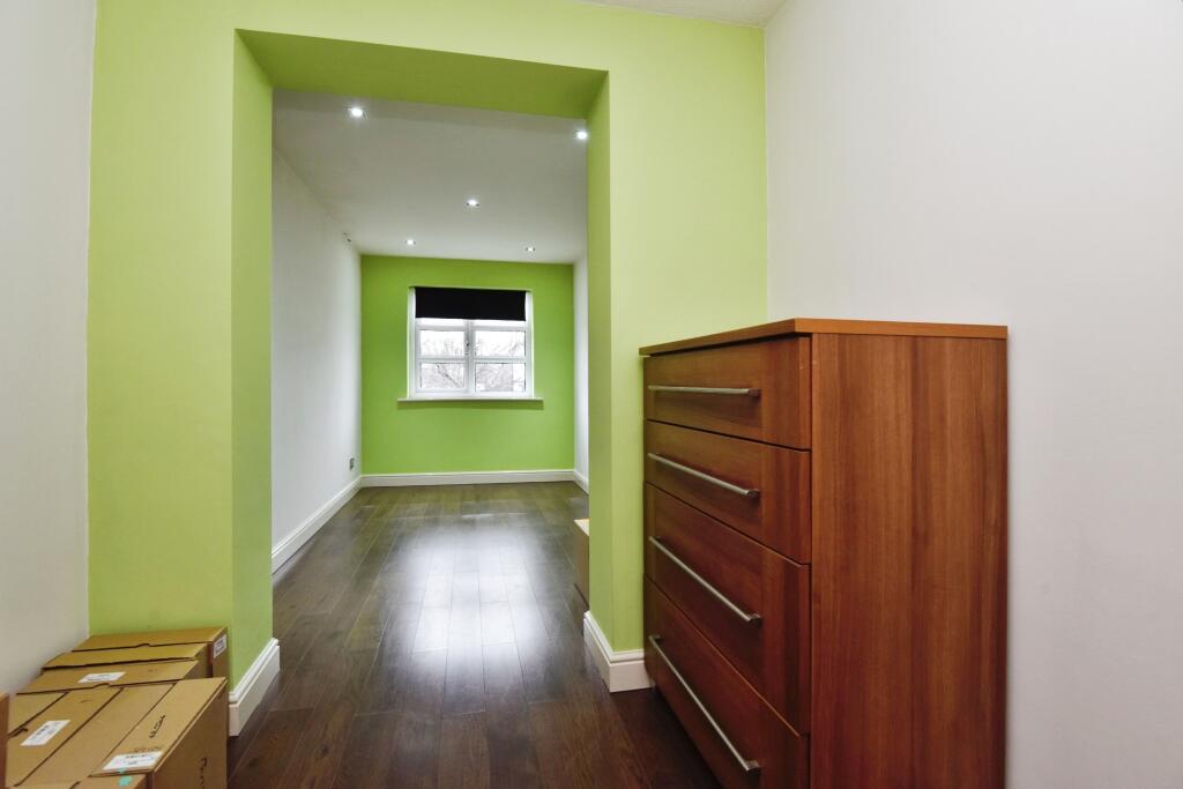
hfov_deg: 96.7
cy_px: 394
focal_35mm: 16
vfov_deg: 73.8
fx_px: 526
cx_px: 592
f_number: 7.1
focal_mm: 16
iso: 640
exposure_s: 1/20
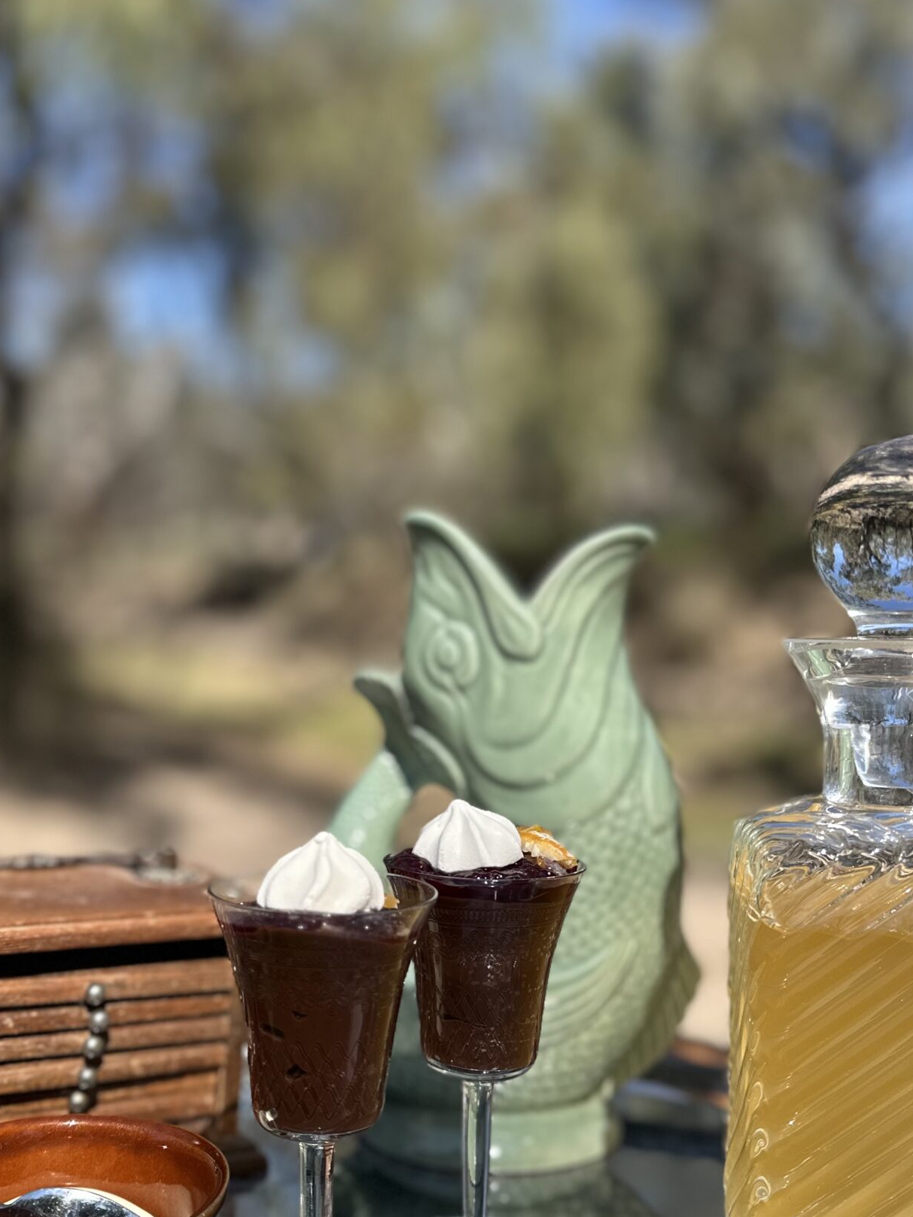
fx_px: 1336
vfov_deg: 48.6
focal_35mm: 38
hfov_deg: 37.7
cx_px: 416
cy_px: 739
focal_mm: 6.86
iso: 80
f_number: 1.78
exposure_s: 1/2809
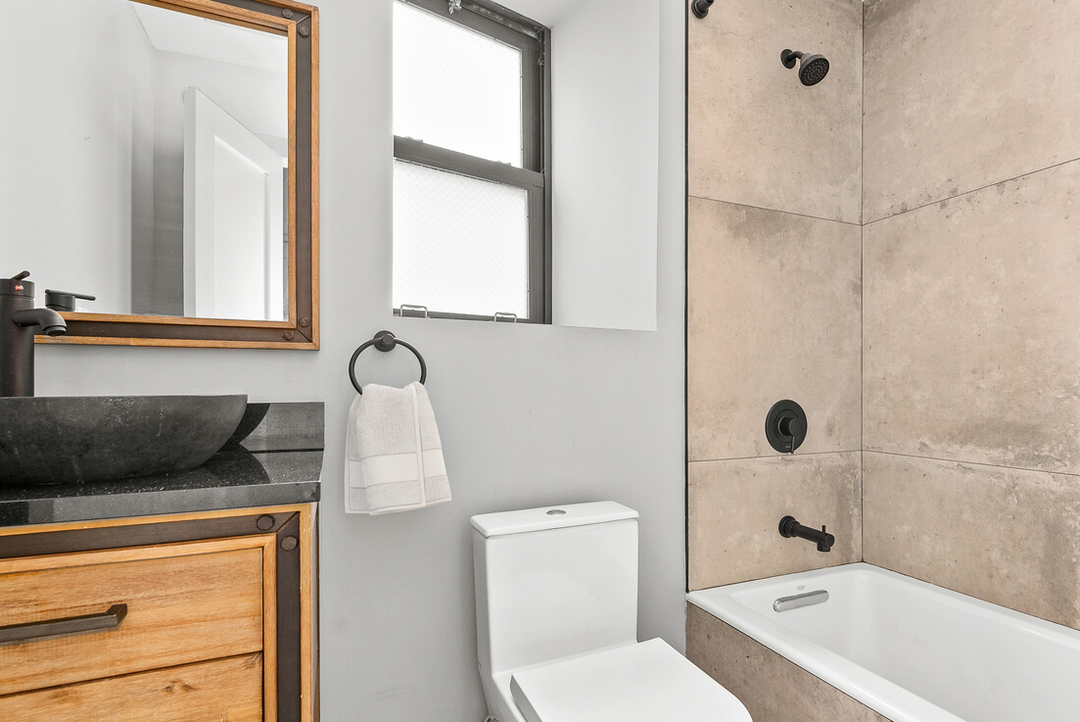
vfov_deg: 64.5
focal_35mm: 19
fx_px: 570
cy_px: 391
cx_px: 632
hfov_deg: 86.1
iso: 200
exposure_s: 6
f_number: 9
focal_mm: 14
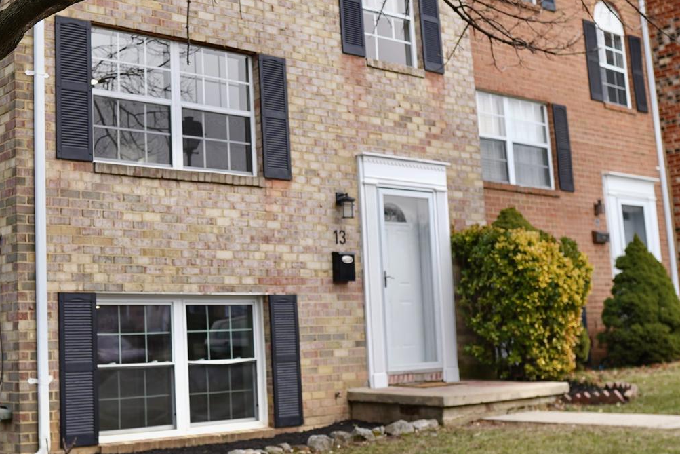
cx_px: 187
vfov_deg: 27.5
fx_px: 926
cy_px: 194
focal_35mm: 49
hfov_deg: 39.5
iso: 64
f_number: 2.5
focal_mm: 16
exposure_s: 1/125
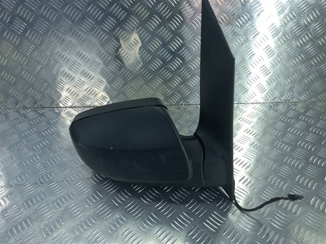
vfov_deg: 54.9
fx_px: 235
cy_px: 122
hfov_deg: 69.4
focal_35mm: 25
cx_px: 163
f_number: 1.8
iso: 40
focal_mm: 4.6
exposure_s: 1/50
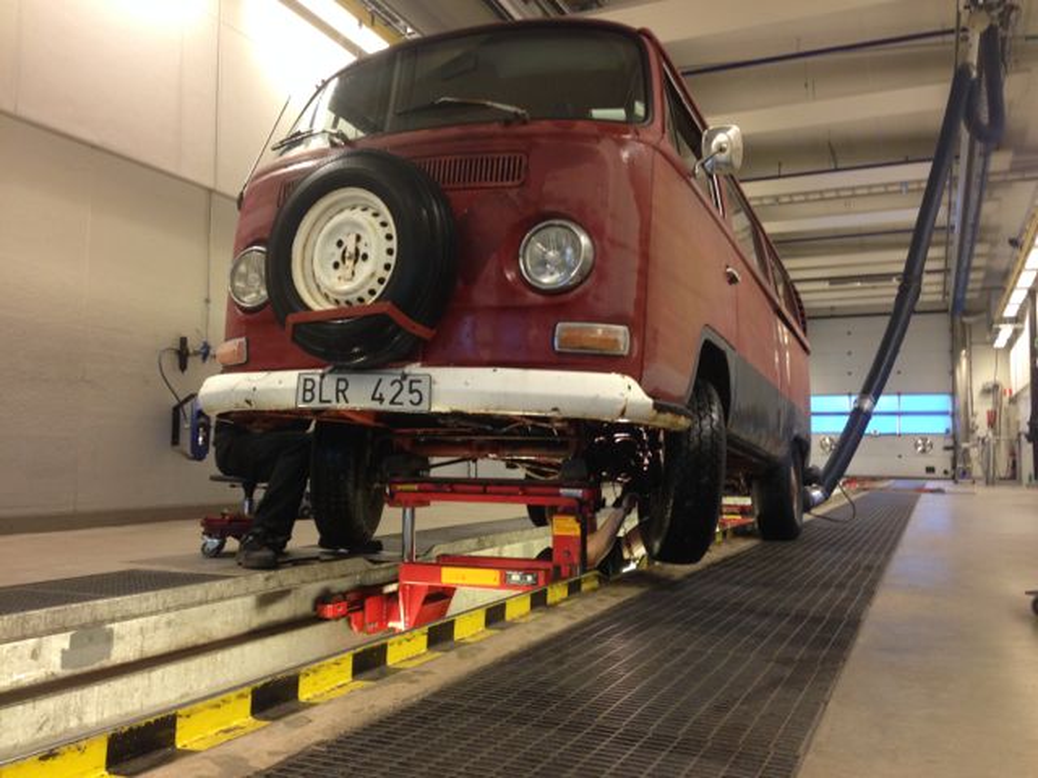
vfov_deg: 42.9
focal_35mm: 33
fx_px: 990
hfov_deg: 55.4
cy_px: 389
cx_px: 519
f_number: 2.4
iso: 100
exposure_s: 1/20
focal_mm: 4.12
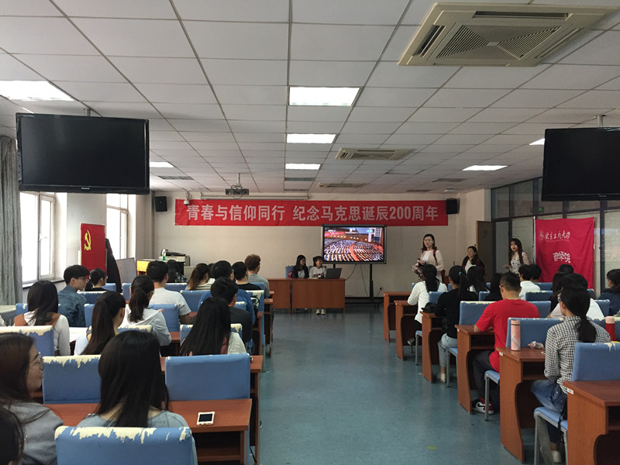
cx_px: 310
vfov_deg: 48.2
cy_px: 232
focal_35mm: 29
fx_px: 519
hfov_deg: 61.7
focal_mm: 4.15
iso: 160
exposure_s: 1/33
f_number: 2.2
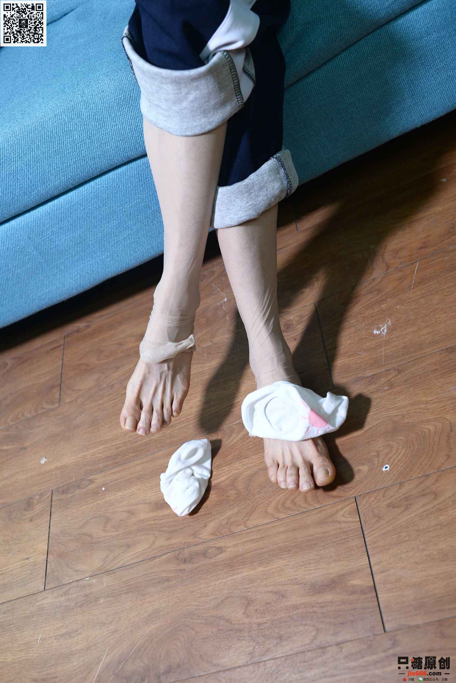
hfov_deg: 37.9
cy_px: 342
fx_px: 664
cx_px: 228
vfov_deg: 54.4
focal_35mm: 35
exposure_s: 1/250
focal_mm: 35
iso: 1600
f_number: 5
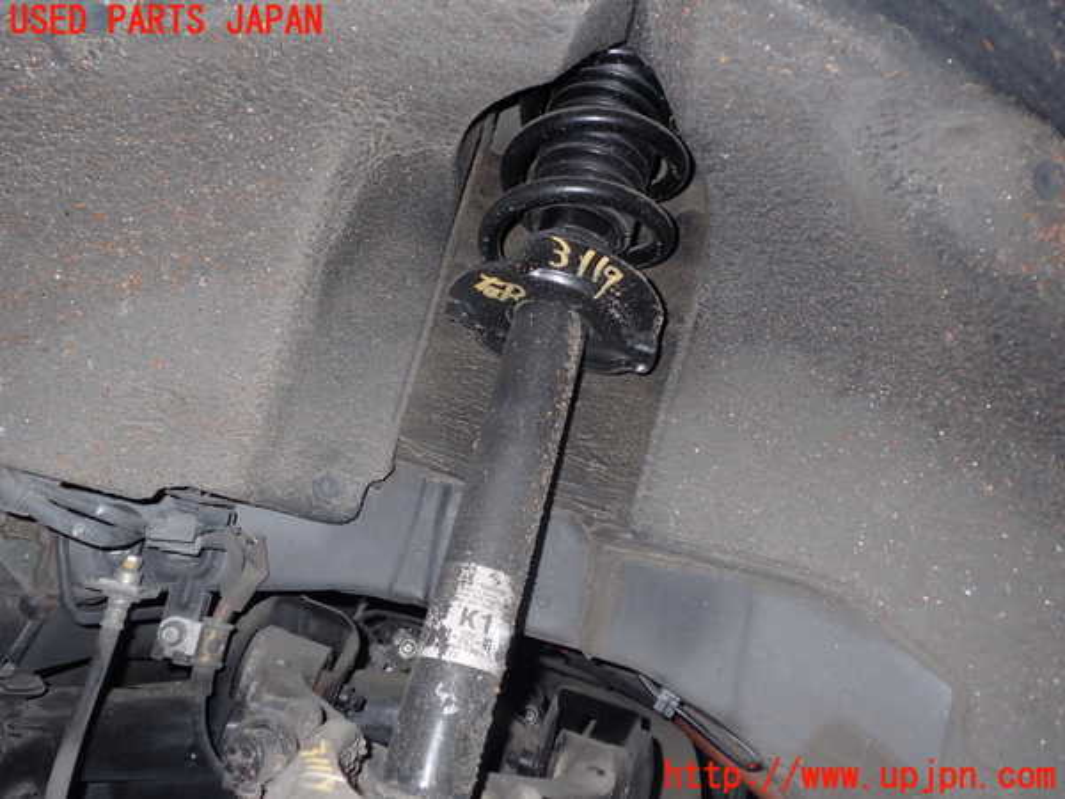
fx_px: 985
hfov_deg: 56.8
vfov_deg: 44.2
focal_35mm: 32
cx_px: 532
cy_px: 400
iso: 200
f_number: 2.4
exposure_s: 1/30
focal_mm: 5.79
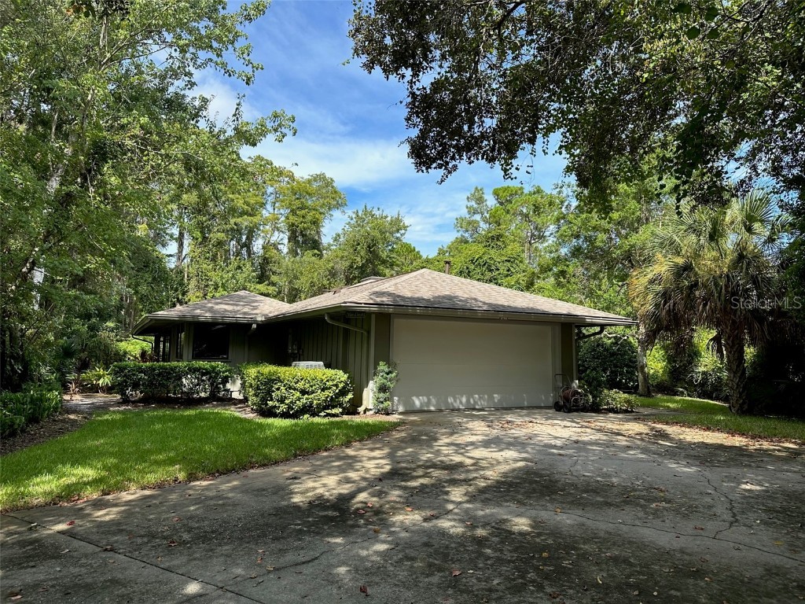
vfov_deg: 56.8
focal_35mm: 24
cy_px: 302
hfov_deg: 71.6
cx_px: 402
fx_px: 558
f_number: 1.78
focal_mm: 6.86
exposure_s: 1/1949
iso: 80
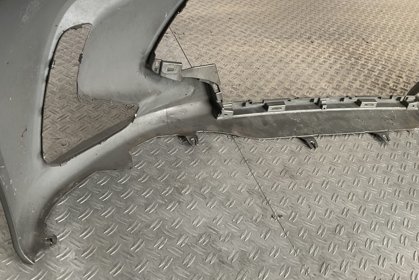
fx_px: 477
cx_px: 192
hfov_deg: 47.4
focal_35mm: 41
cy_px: 83
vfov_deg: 32.2
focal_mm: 3
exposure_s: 1/50
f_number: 1.8
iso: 40
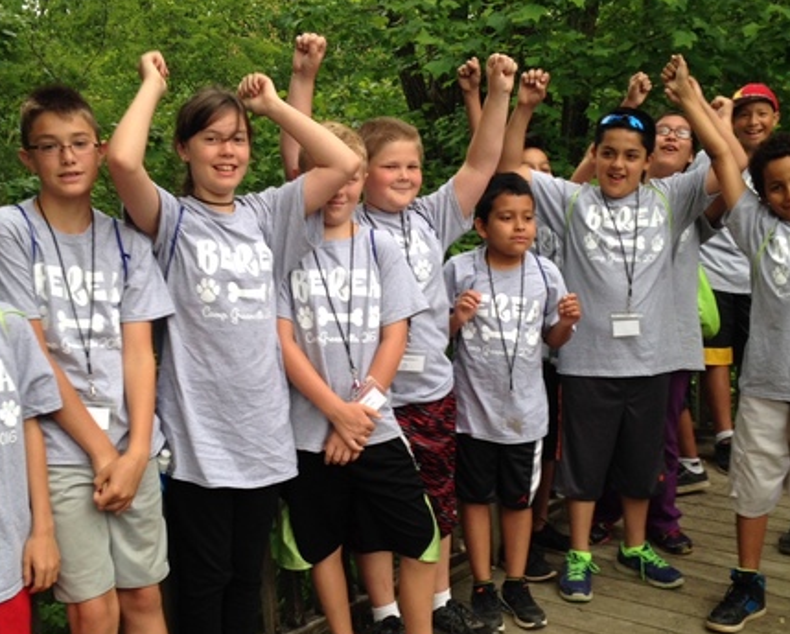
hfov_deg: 34.7
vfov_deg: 28.1
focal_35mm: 54
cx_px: 370
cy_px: 330
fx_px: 1264
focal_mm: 4.12
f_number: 2.4
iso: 64
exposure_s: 1/120
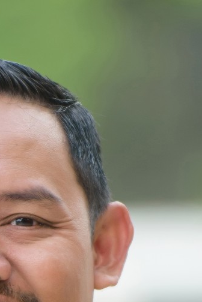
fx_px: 5403
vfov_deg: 3.2
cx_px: -30
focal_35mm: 642
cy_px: 418
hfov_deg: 2.1
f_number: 3.2
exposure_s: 1/500
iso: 200
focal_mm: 200
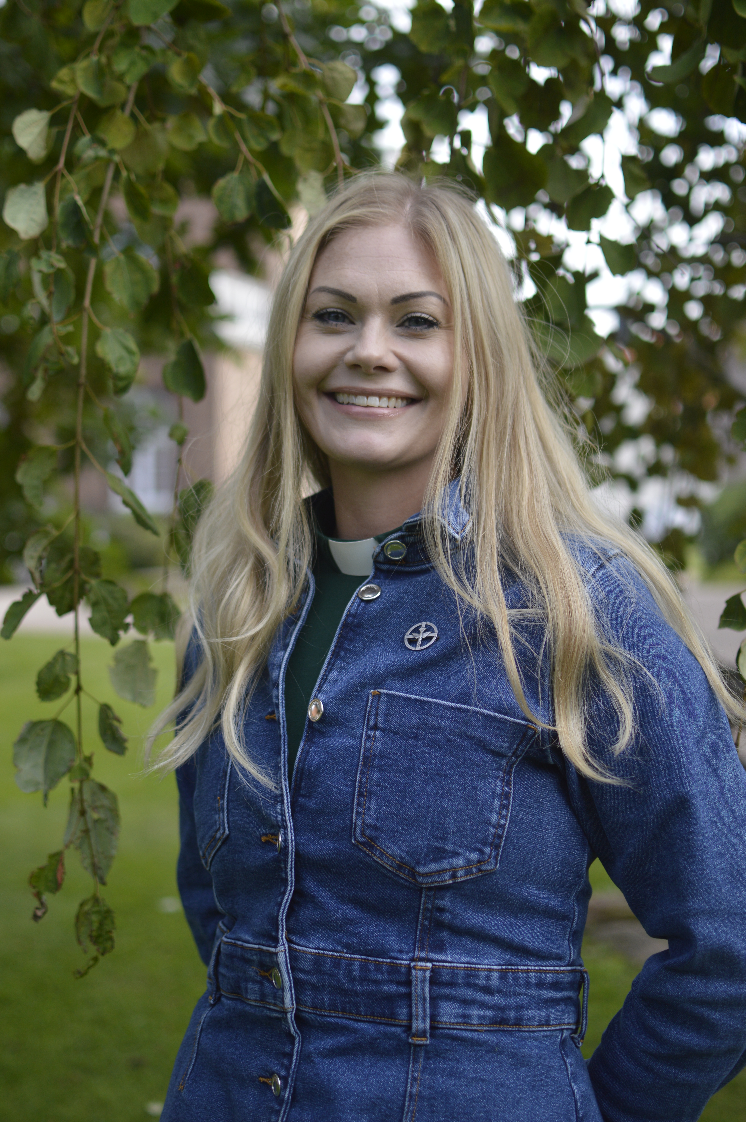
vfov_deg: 37.9
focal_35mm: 52
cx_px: 373
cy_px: 561
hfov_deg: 25.7
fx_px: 1635
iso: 200
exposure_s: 1/1600
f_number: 1.8
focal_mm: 35
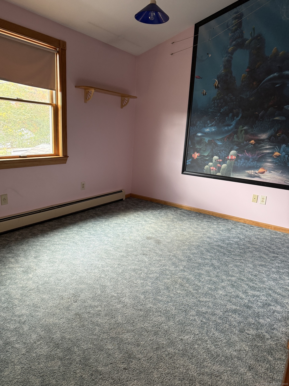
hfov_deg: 56.8
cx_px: 144
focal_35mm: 24
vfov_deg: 71.6
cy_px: 193
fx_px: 267
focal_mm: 6.76
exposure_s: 1/120
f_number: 1.78
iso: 320
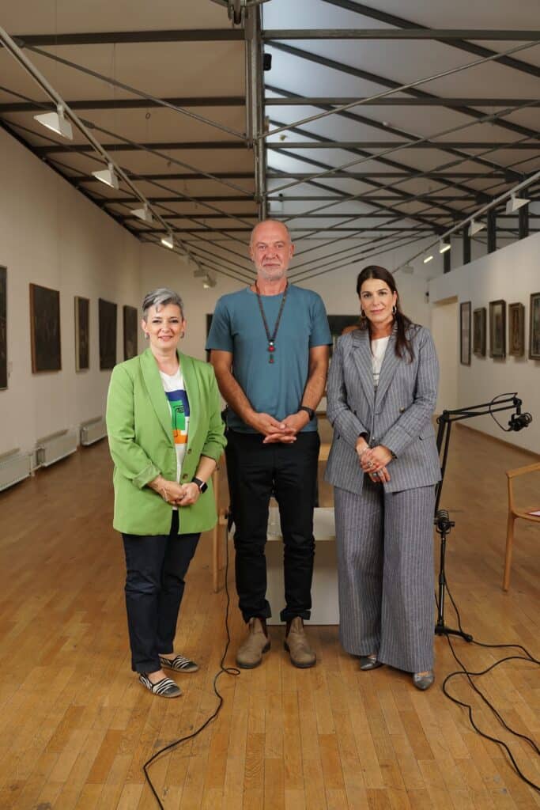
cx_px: 270
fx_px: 847
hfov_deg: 35.4
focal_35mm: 38
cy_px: 405
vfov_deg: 51.1
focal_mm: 25.1
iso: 400
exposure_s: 1/160
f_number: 2.8
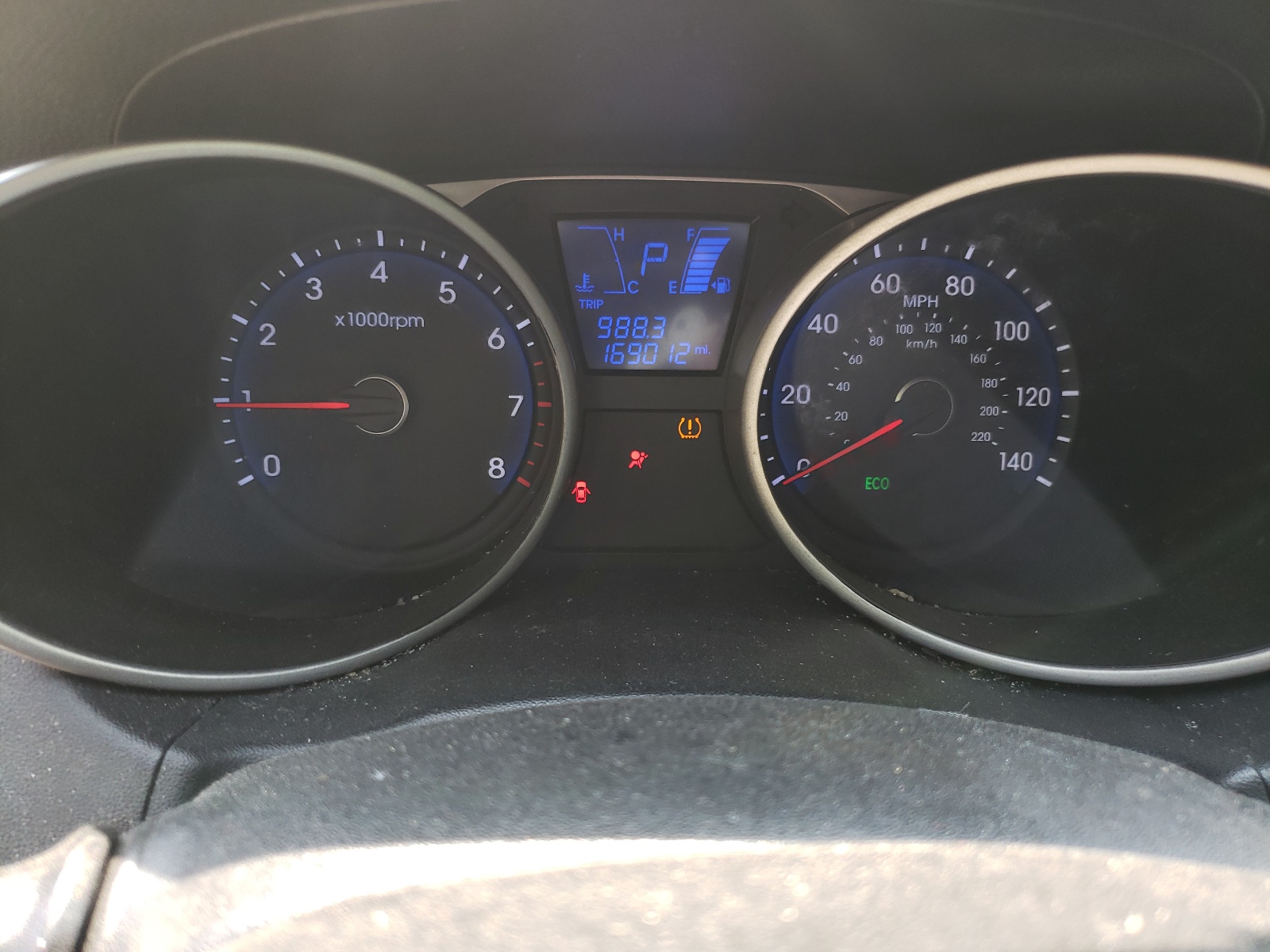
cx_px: 635
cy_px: 476
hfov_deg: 67.3
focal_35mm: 26
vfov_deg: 53.1
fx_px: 954
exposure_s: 1/120
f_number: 1.5
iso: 65
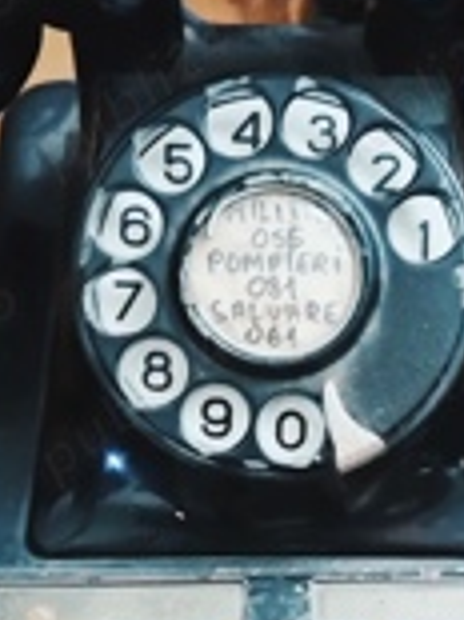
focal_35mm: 67
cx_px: 308
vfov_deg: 28.6
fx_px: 1199
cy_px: 448
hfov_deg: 21.8
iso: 12800
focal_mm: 4.95
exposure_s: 1/14.3
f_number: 1.9
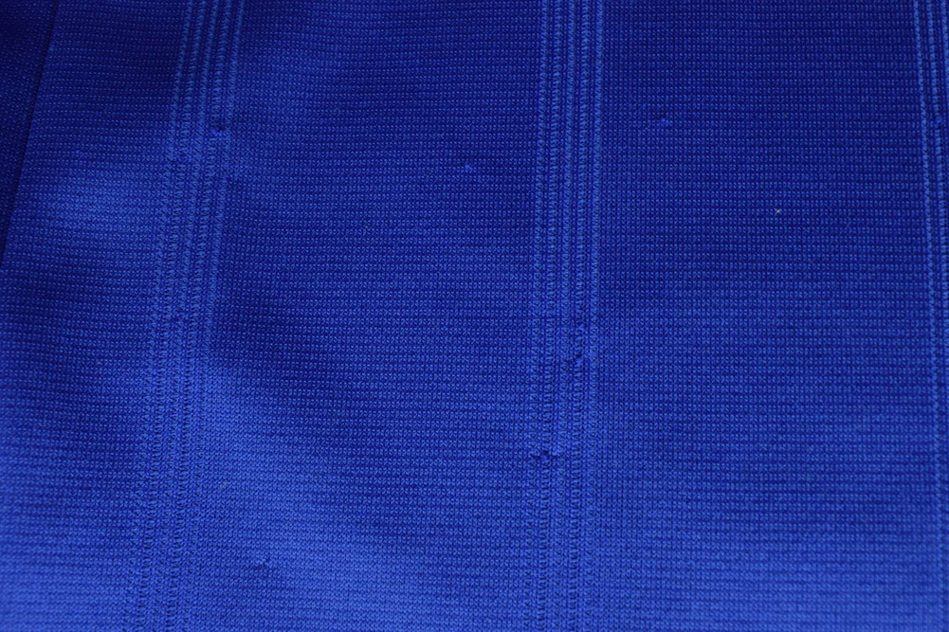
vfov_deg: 34.2
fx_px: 1028
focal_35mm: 39
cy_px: 316
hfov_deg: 49.6
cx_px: 474
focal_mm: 26
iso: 400
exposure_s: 1/40
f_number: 11
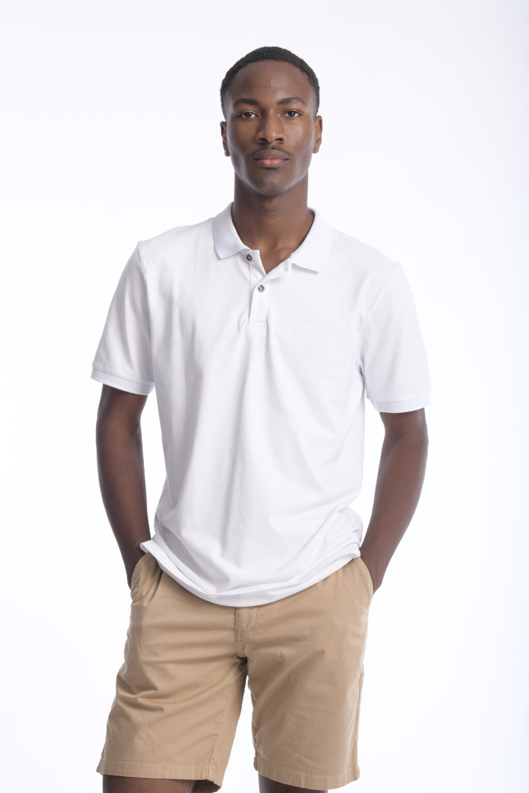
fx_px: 2424
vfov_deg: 18.6
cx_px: 264
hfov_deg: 12.5
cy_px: 396
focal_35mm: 110
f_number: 11
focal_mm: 110
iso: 500
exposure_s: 1/250
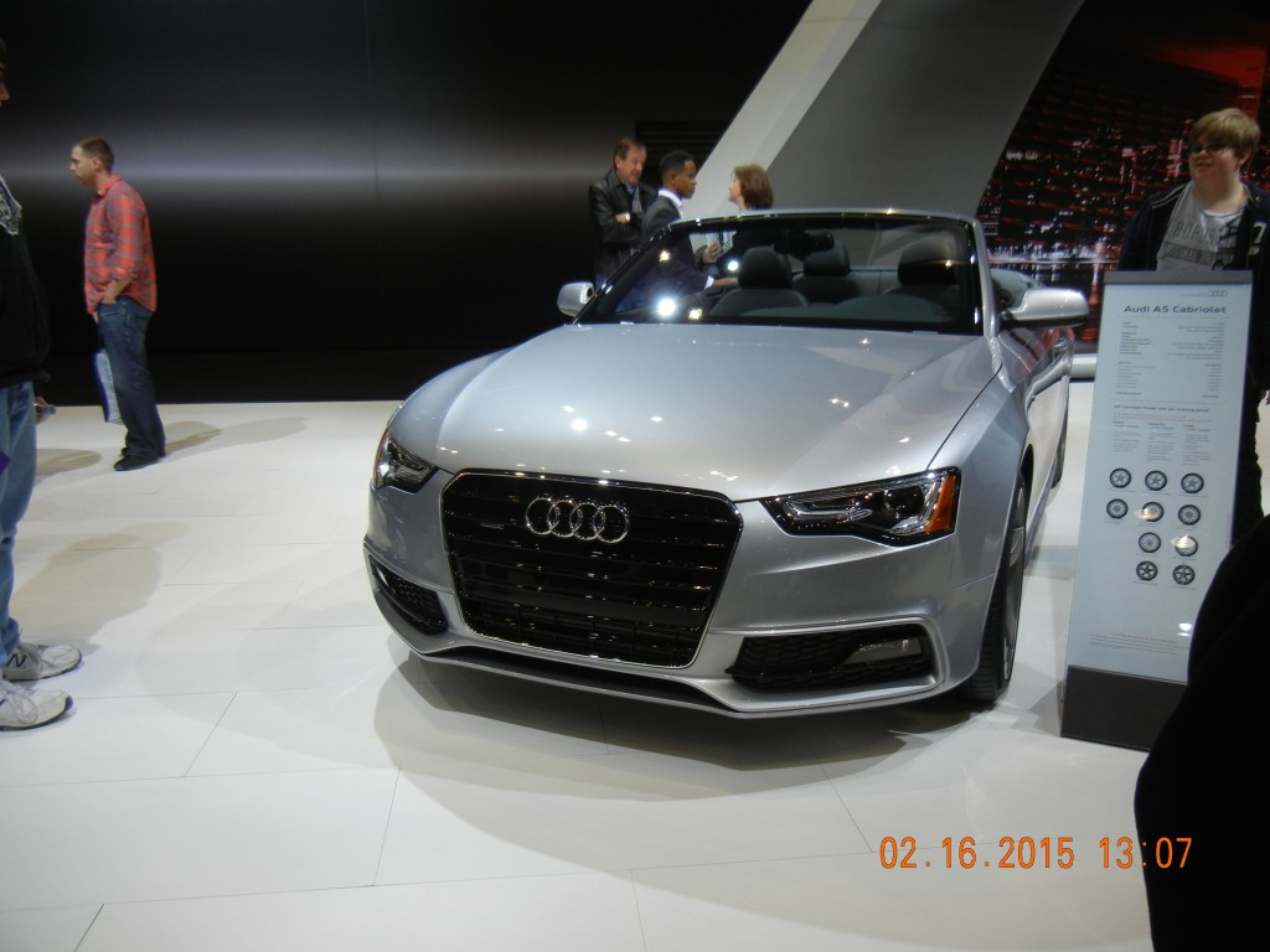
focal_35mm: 30
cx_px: 635
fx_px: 1101
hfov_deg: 60.0
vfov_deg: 46.8
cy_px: 476
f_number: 3.5
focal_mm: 5.4
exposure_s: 1/209
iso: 160
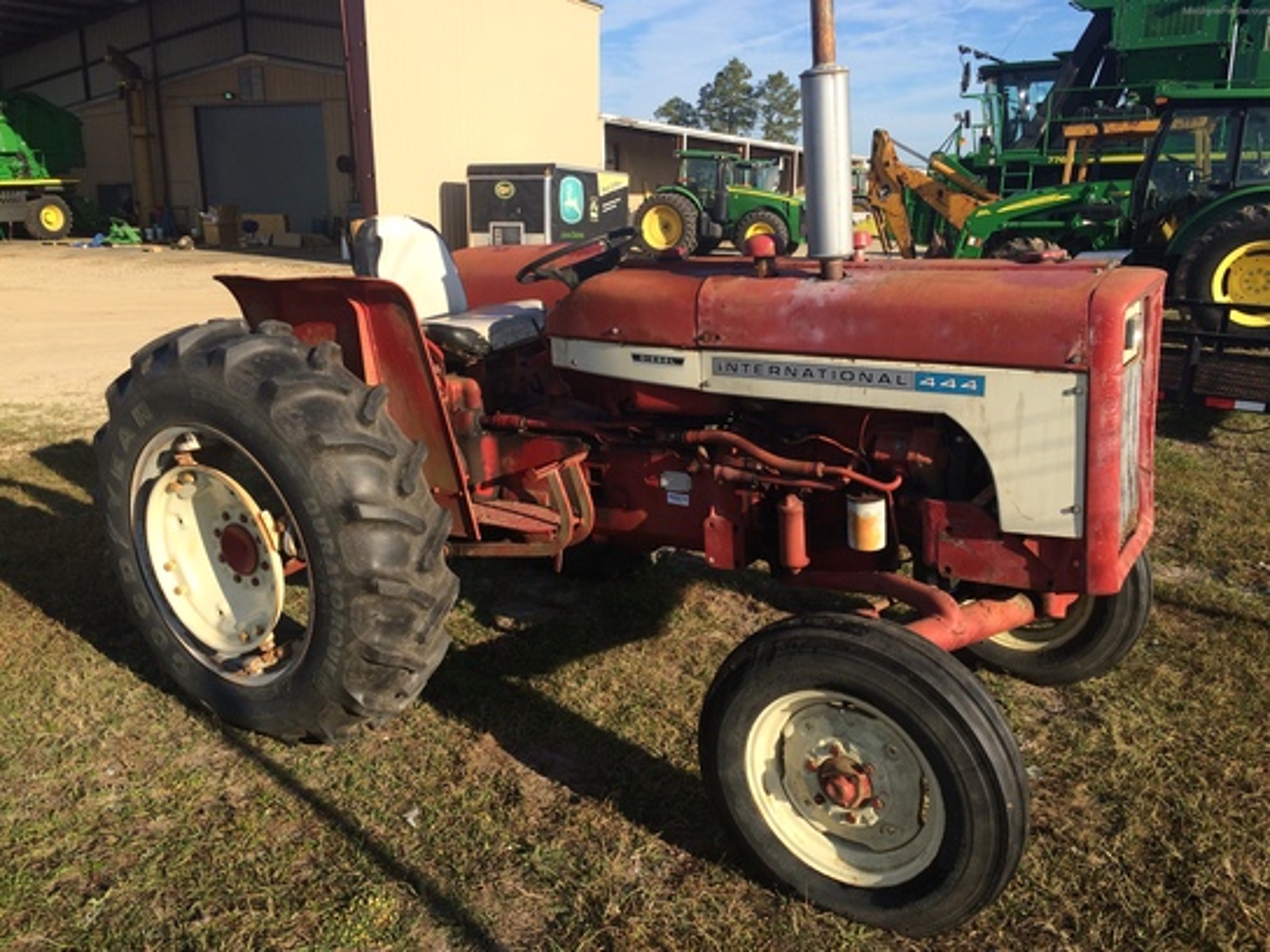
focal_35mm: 29
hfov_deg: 61.7
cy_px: 476
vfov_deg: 48.2
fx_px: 1064
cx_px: 635
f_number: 2.2
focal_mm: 4.15
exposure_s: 1/1580
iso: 32
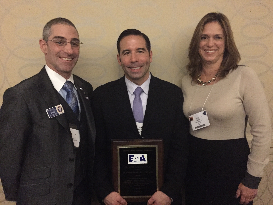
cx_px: 136
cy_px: 102
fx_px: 229
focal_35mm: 29
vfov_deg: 48.2
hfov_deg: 61.7
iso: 1600
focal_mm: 4.15
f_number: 2.2
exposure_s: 1/15
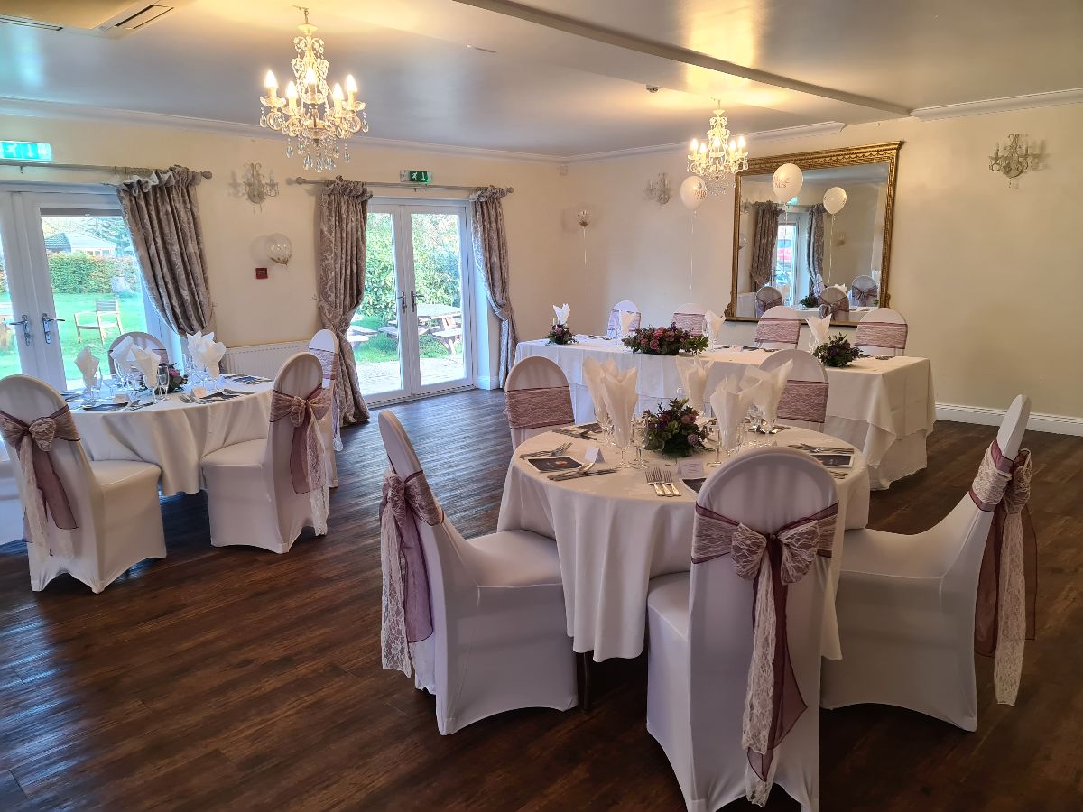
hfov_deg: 69.4
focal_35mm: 25
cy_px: 406
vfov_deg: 54.9
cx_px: 542
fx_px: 782
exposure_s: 1/100
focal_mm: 7
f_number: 1.8
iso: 200
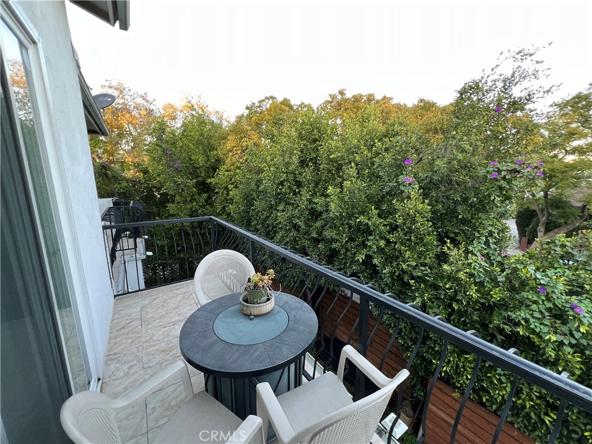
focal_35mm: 13
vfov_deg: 89.9
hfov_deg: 106.2
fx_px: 222
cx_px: 296
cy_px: 222
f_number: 1.8
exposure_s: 1/99
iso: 200
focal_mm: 1.57
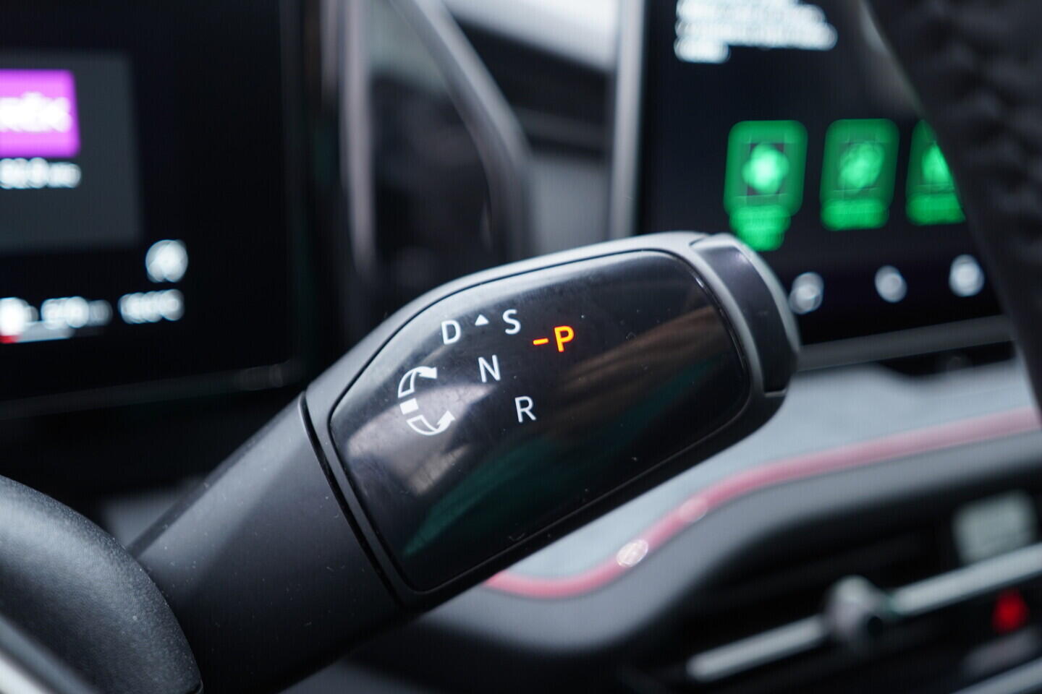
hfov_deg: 53.1
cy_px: 347
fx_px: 1042
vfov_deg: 36.9
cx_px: 521
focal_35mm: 36
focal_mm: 24
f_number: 2.8
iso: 250
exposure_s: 1/40
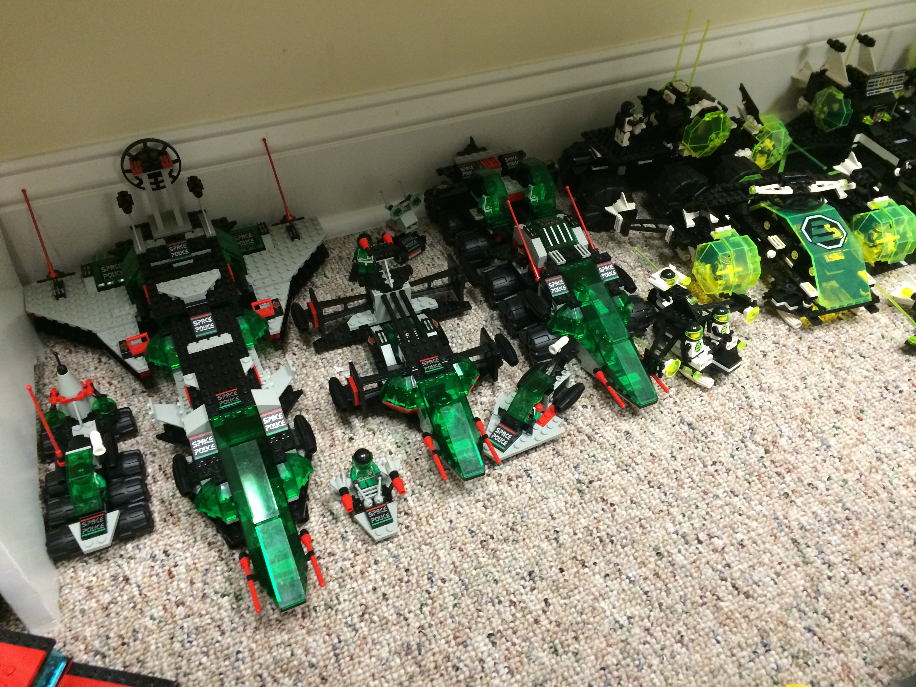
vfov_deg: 46.8
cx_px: 458
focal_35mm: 30
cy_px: 344
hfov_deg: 60.0
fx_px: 794
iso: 200
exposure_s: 1/30
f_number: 2.2
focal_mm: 4.12
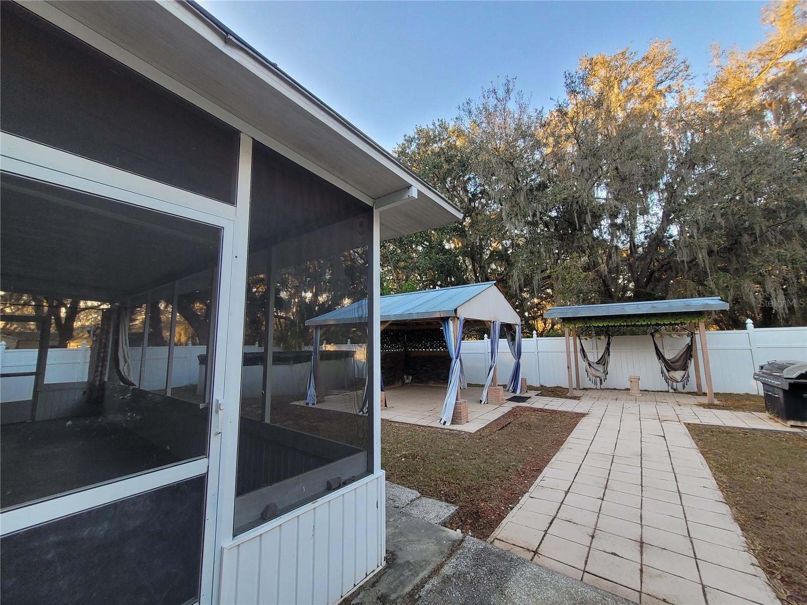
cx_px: 404
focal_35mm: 13
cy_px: 302
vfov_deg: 89.9
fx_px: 303
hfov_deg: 106.2
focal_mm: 1.74
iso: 50
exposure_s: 1/100
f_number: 2.2
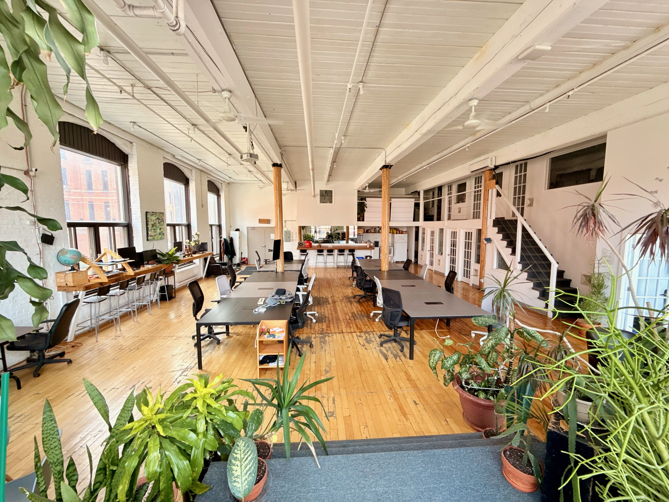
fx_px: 271
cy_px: 251
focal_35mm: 14
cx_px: 334
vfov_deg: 85.7
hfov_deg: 102.1
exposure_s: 1/99
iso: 125
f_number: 2.2
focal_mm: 2.22
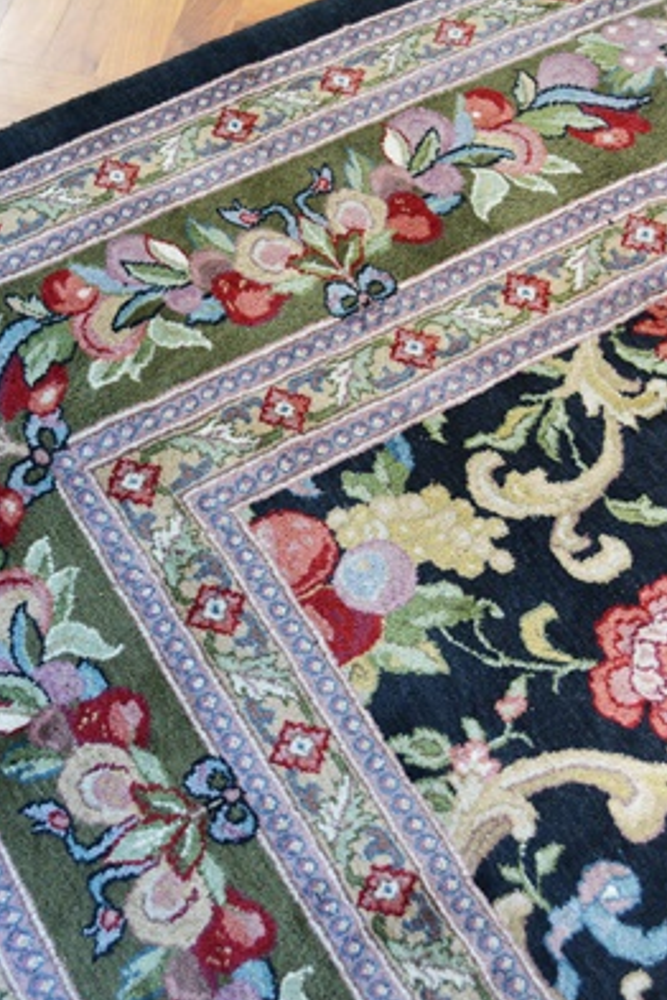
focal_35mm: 55
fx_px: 1528
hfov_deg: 24.4
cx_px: 201
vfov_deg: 36.2
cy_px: 499
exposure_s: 1/80
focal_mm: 24
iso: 400
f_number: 4.5
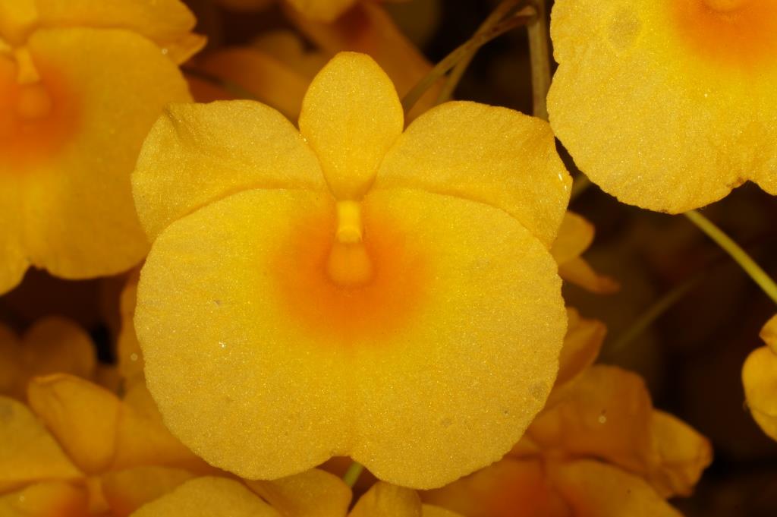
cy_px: 258
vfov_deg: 10.1
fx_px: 2911
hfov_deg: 15.2
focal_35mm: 135
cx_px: 388
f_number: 22
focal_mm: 90
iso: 100
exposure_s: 1/200
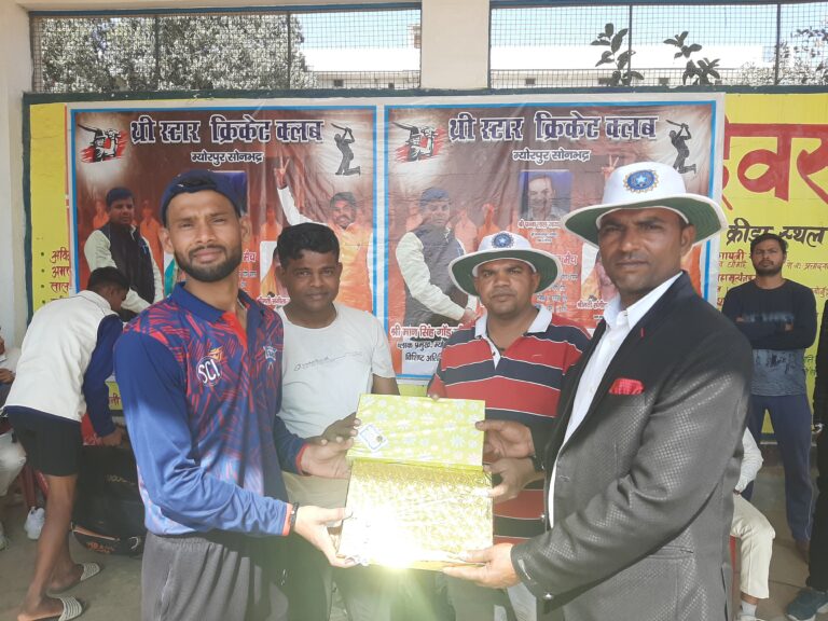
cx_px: 414
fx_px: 622
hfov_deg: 67.3
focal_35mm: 26
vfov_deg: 53.1
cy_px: 310
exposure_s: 1/672
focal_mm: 3.93
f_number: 1.7
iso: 40
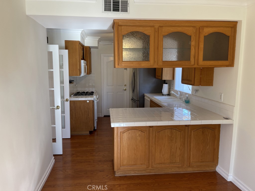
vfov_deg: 53.1
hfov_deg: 67.3
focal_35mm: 26
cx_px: 128
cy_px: 96
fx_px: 192
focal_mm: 5.1
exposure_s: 1/123
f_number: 1.6
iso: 32
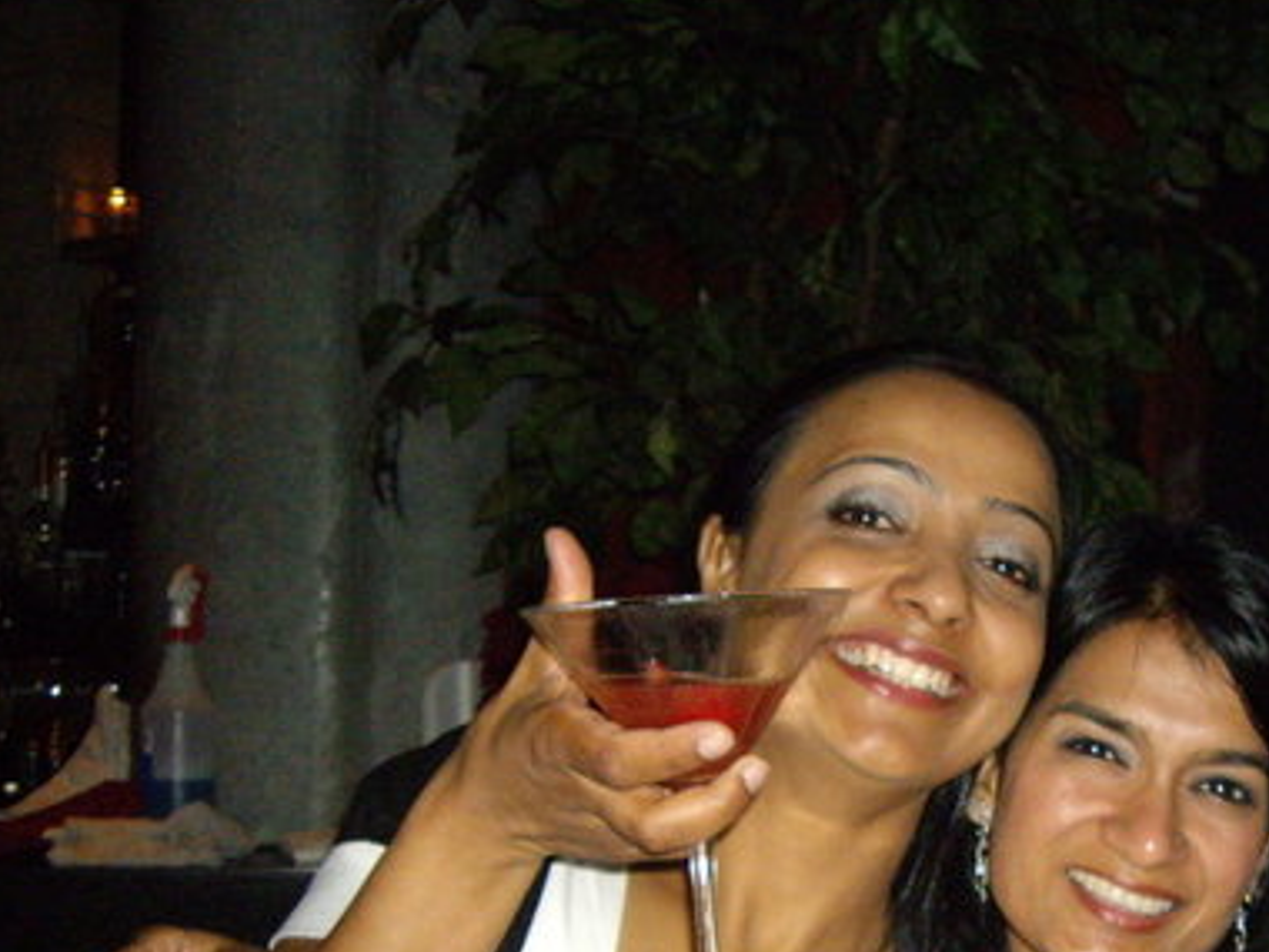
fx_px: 2346
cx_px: 985
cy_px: 752
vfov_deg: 22.6
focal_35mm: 64
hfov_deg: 29.7
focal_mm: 6.2
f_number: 2.7
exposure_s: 1/40
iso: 400
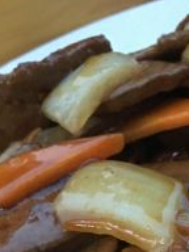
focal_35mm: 106
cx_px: 131
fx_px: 772
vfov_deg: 17.0
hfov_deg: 13.9
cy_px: 365
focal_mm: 4.15
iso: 100
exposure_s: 1/10
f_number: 2.2
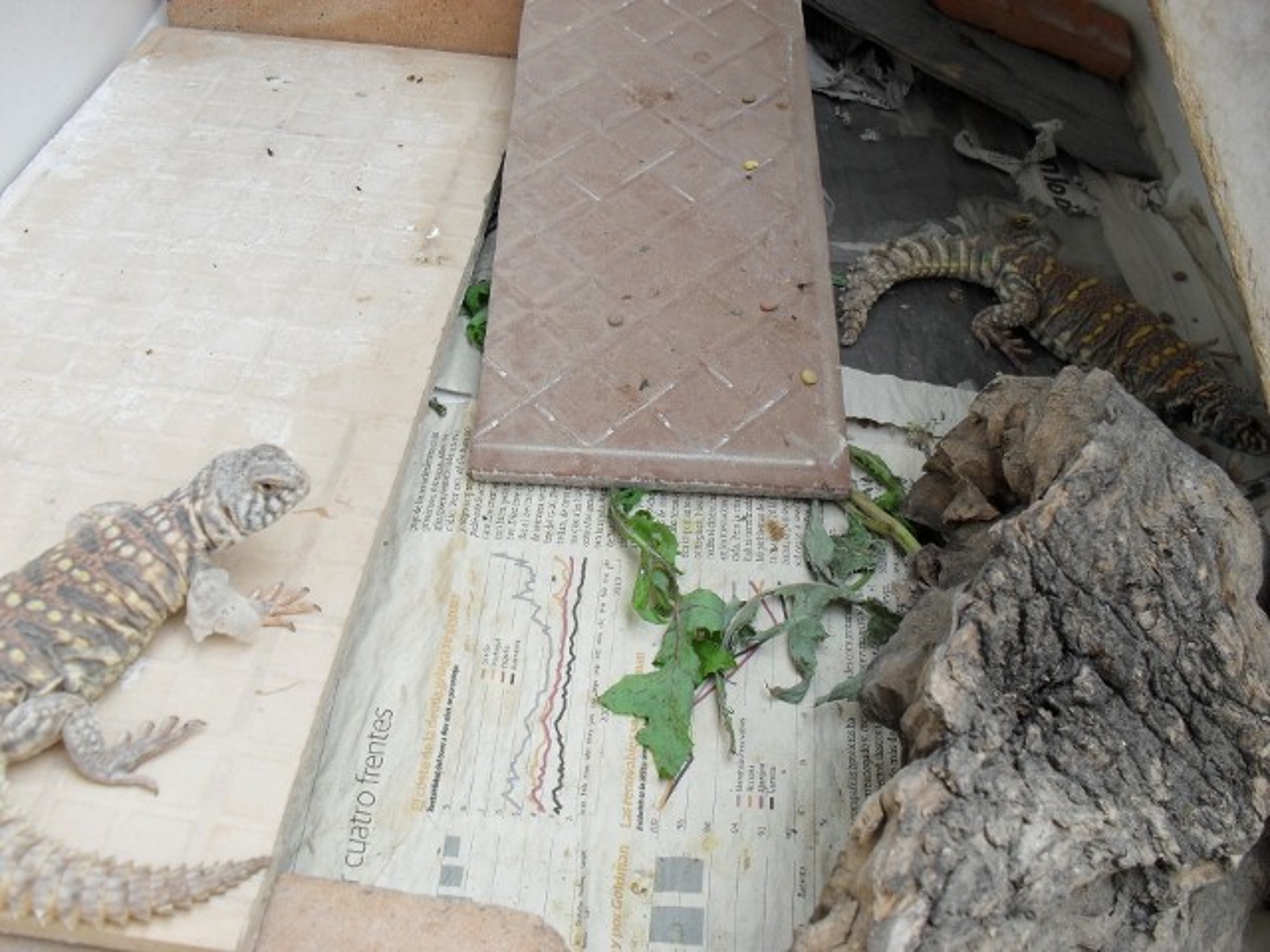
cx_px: 635
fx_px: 1284
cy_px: 476
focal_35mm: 35
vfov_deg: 40.7
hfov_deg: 52.6
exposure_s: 1/180
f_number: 3.2
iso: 100
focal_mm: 6.3
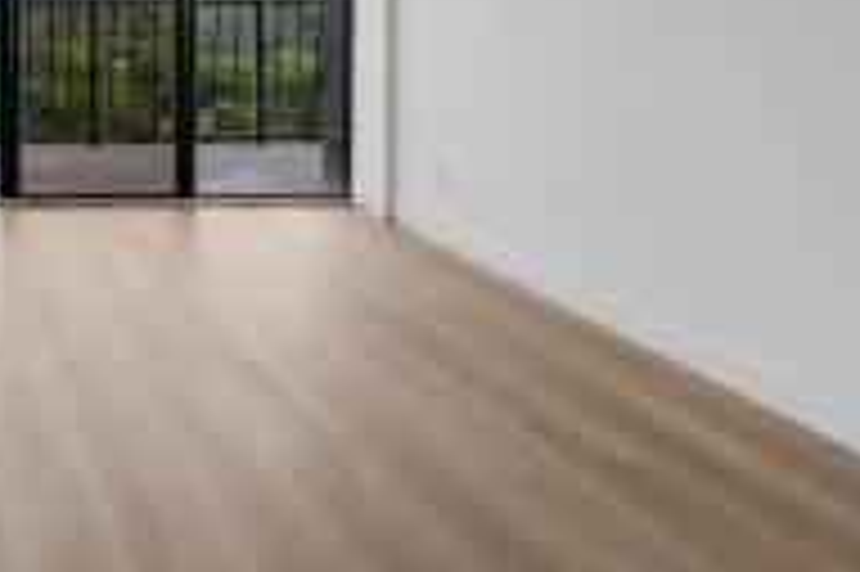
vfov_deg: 35.8
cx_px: -99
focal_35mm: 33
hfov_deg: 43.4
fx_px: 788
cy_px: -9
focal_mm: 14
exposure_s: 1/60
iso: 250
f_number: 8
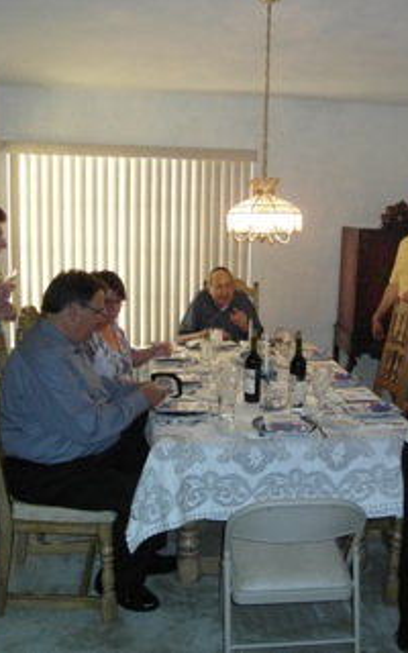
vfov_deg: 55.3
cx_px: 259
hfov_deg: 36.0
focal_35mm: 35
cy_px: 318
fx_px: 623
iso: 160
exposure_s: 1/45
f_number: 3.3
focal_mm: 4.4
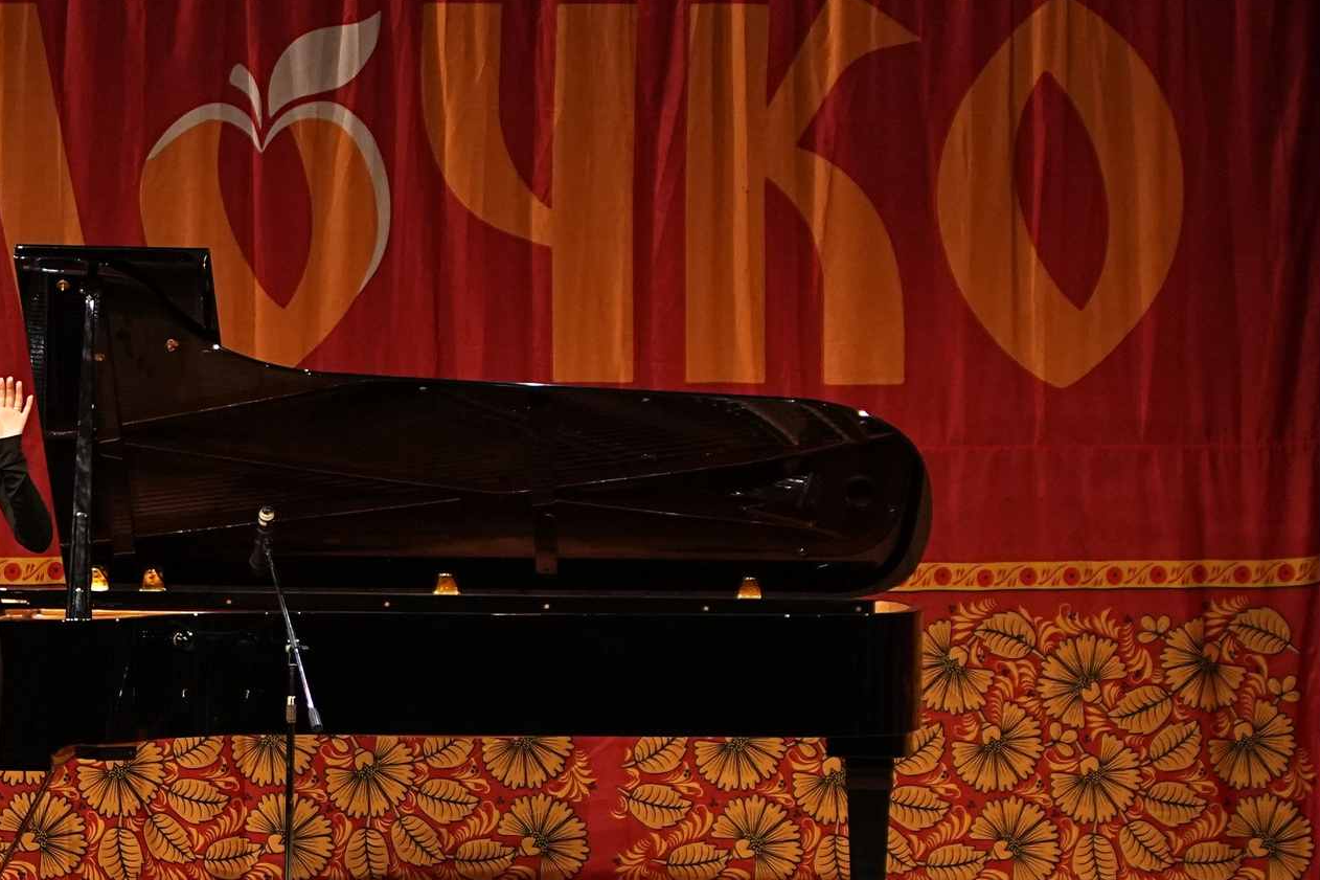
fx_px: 7808
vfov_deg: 6.4
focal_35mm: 213
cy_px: 233
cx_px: 181
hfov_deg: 9.6
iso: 2000
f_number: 2.8
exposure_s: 1/400
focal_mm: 70
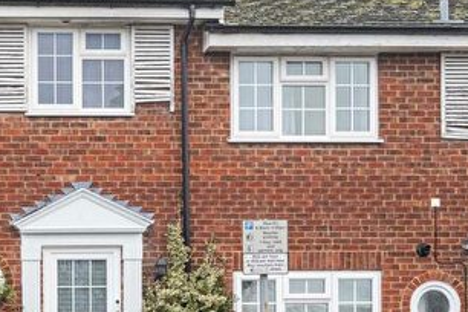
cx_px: -8
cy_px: 206
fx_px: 1040
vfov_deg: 17.0
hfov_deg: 24.2
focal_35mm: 80
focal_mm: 35
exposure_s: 1/60
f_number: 8
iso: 800
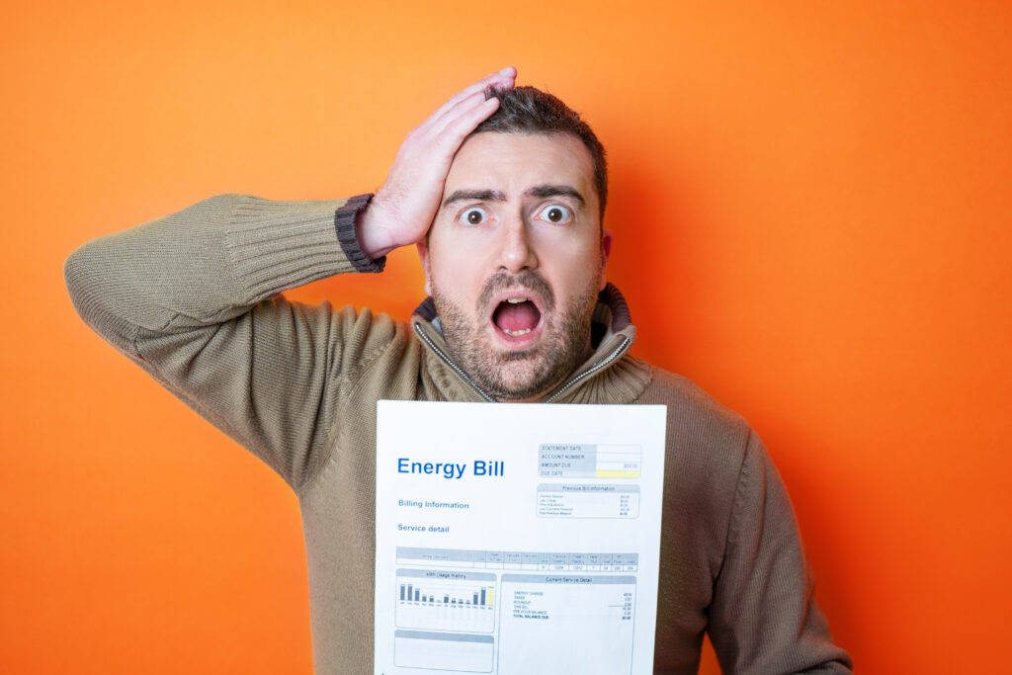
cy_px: 338
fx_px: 1378
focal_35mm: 49
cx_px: 506
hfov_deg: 40.3
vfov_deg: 27.5
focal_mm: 49
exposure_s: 1/50
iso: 640
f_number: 4
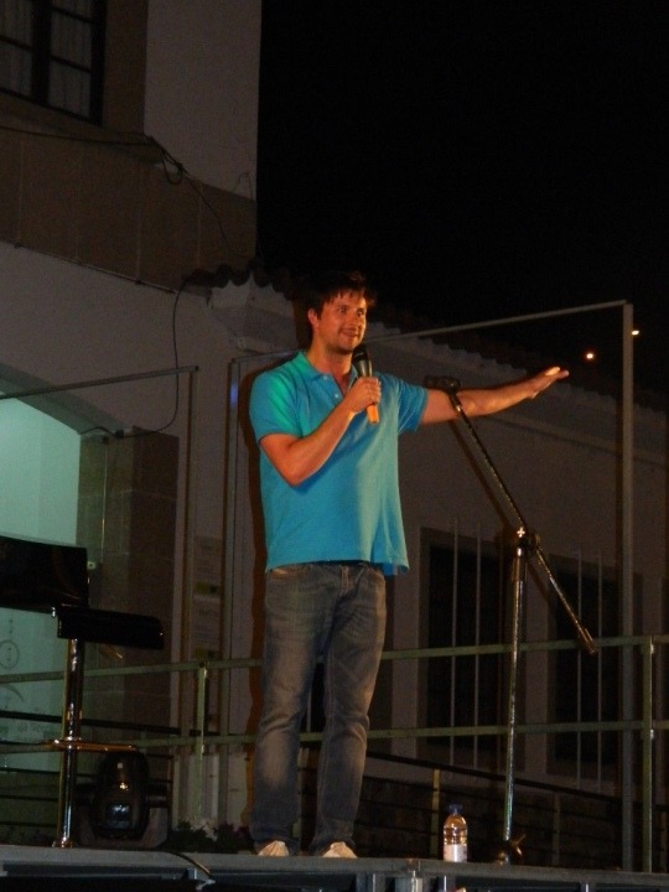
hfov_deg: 14.4
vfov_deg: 19.1
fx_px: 2654
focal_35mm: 103
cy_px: 446
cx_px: 334
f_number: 4.5
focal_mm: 18.6
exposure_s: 1/30
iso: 800
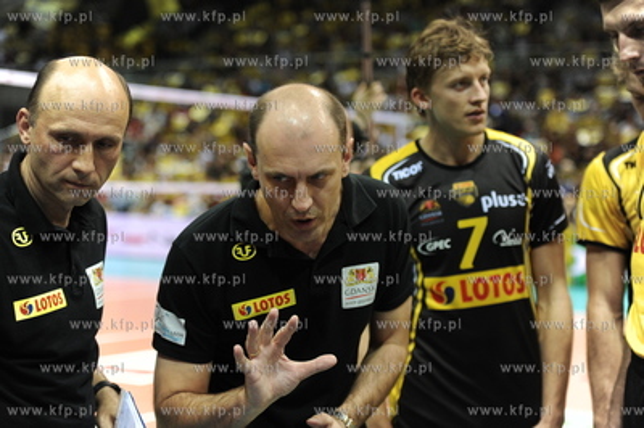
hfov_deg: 28.9
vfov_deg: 19.4
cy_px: 214
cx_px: 322
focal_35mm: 70
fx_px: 1251
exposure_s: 1/1600
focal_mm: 70
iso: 3200
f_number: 2.8
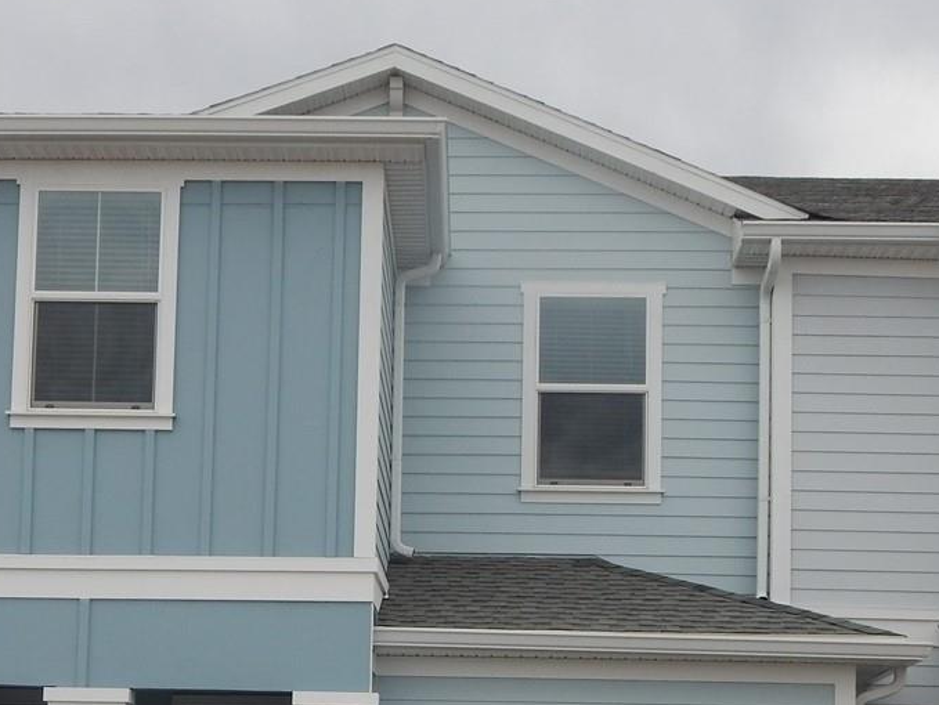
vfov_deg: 19.7
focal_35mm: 73
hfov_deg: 26.6
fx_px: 1981
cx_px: 402
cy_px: 679
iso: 125
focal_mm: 5.6
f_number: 3.2
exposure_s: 1/640
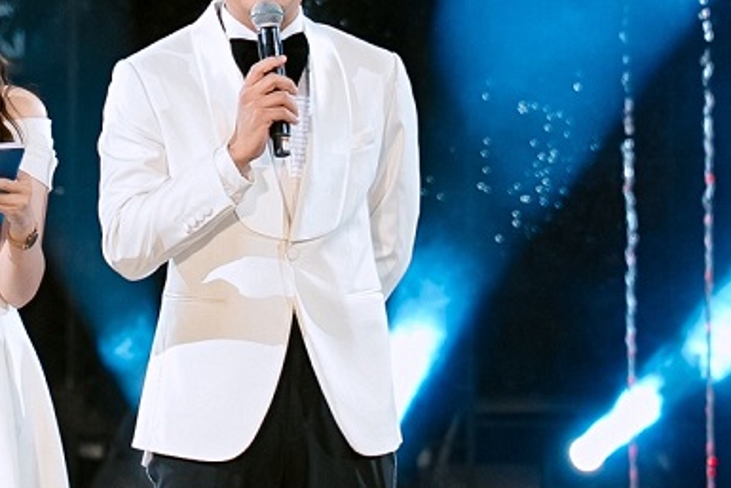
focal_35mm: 349
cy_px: -32
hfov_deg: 5.9
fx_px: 7089
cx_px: 207
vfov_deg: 3.9
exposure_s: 1/200
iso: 1000
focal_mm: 70
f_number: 3.2
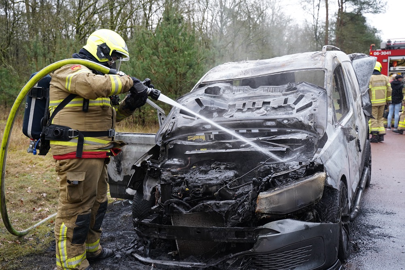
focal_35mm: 39
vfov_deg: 34.2
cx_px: 202
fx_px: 439
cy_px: 135
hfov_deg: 49.6
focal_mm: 39
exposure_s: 1/160
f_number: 4
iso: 1250
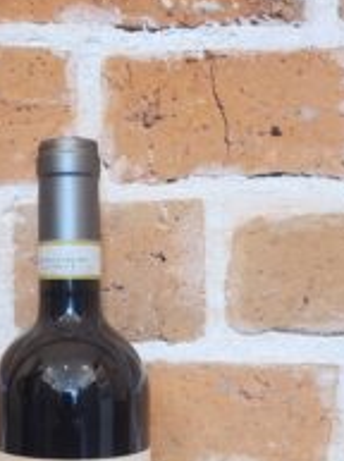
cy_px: 385
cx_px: 67
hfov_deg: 26.4
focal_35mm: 54
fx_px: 718
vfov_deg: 34.3
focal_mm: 5.4
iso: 400
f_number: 1.8
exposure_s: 1/50
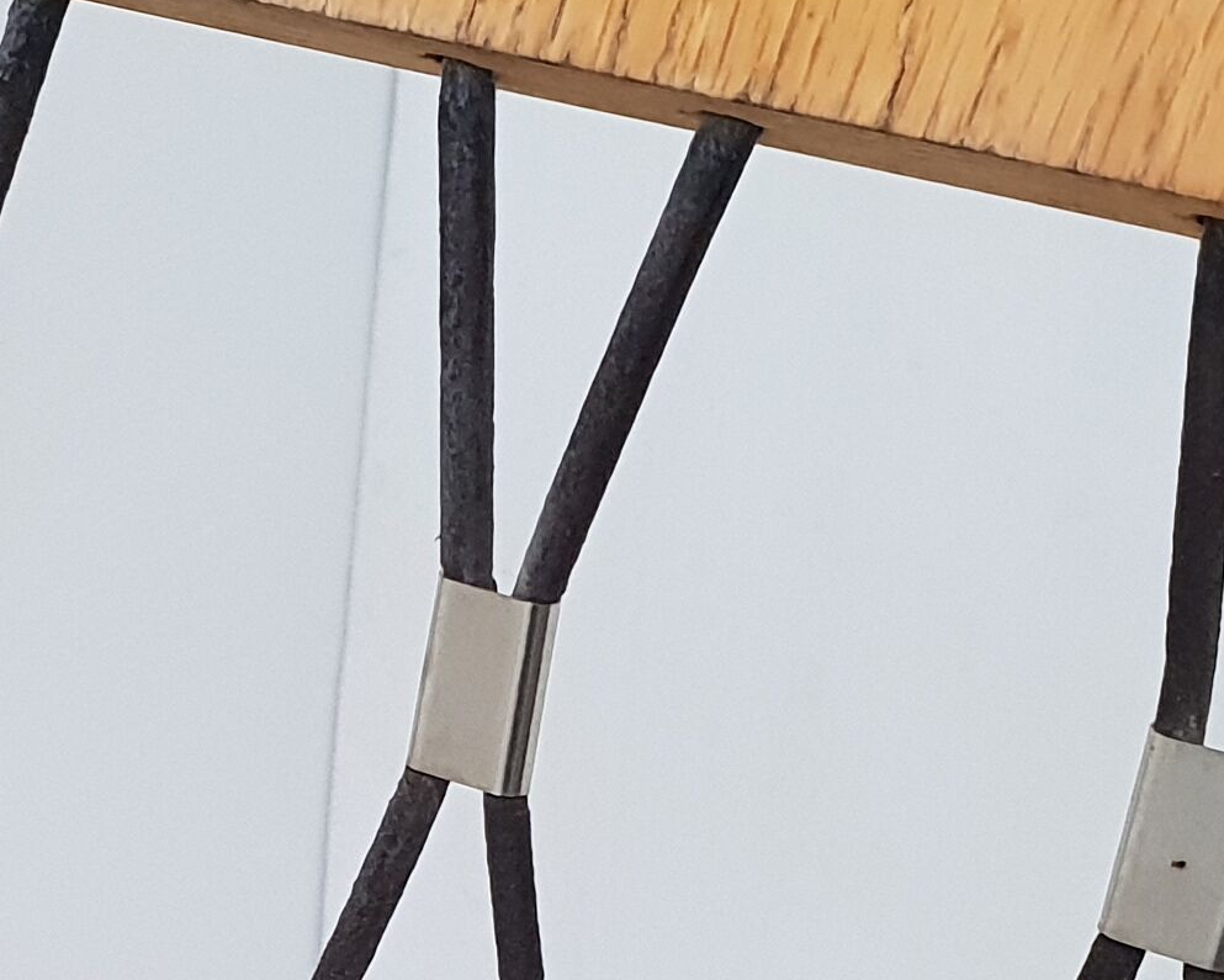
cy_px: 1227
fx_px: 3732
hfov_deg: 18.4
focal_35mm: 103
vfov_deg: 14.4
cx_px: 168
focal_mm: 4.3
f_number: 2.4
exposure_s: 1/50
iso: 400
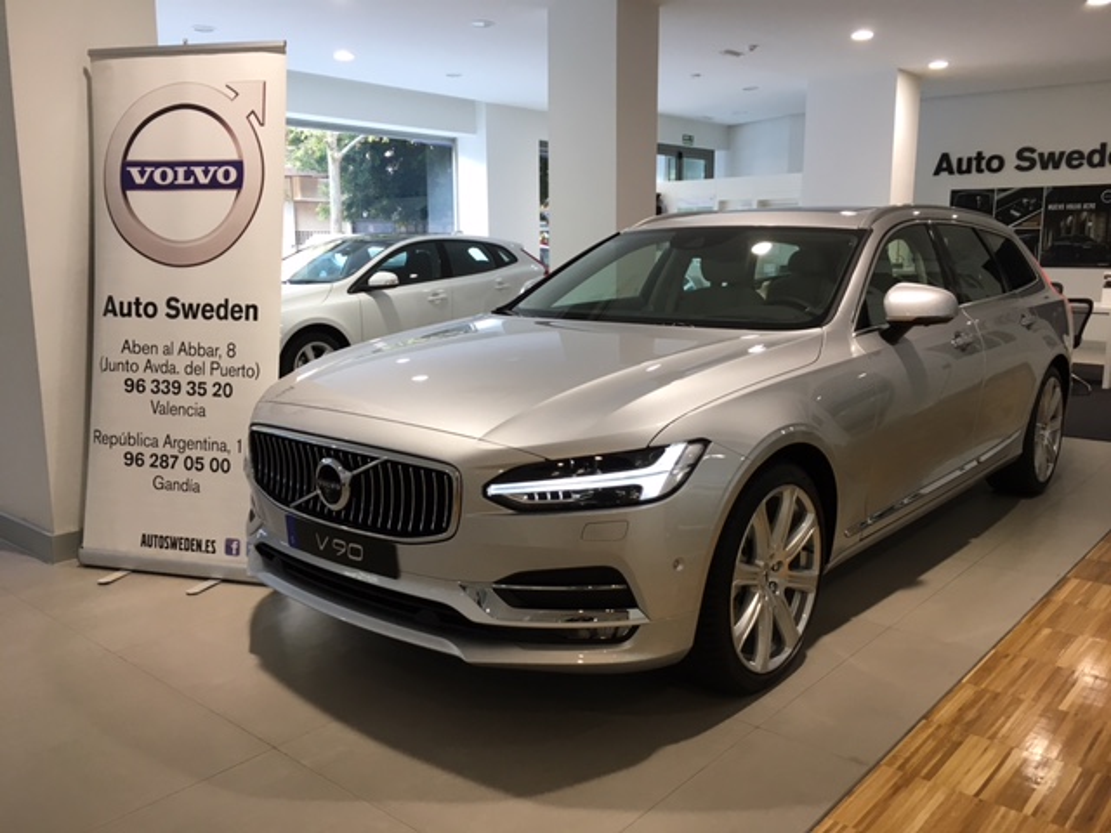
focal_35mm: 29
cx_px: 556
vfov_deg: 48.2
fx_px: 931
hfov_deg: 61.7
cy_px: 416
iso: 40
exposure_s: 1/33
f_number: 2.2
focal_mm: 4.15
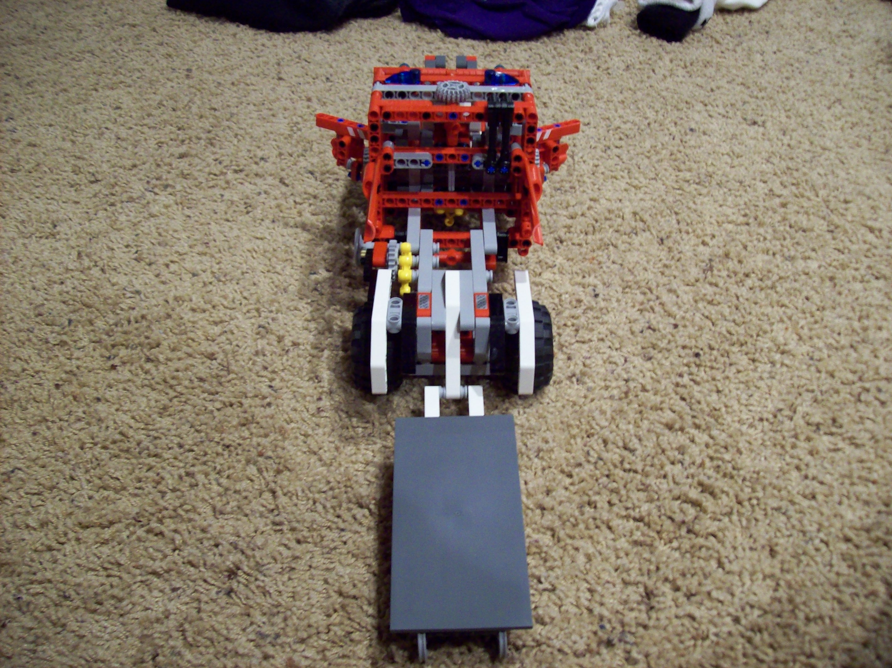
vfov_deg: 39.6
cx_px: 446
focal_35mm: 36
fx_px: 927
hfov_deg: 51.4
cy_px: 334
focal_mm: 6
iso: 190
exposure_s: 1/8
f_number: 2.7
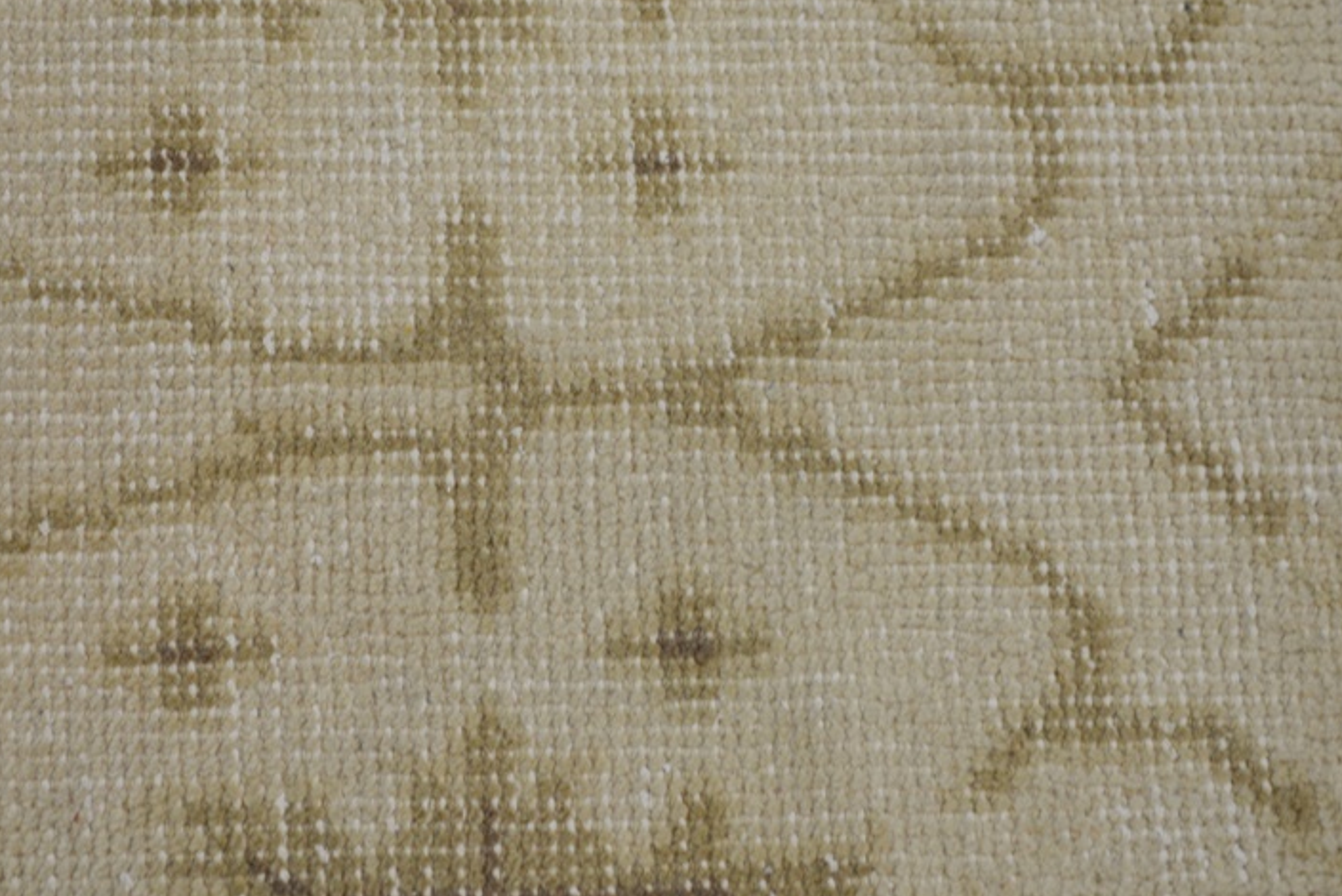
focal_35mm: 92
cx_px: 591
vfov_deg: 14.9
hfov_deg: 22.1
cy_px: 446
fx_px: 3431
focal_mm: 48
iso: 560
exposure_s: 1/60
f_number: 5.6
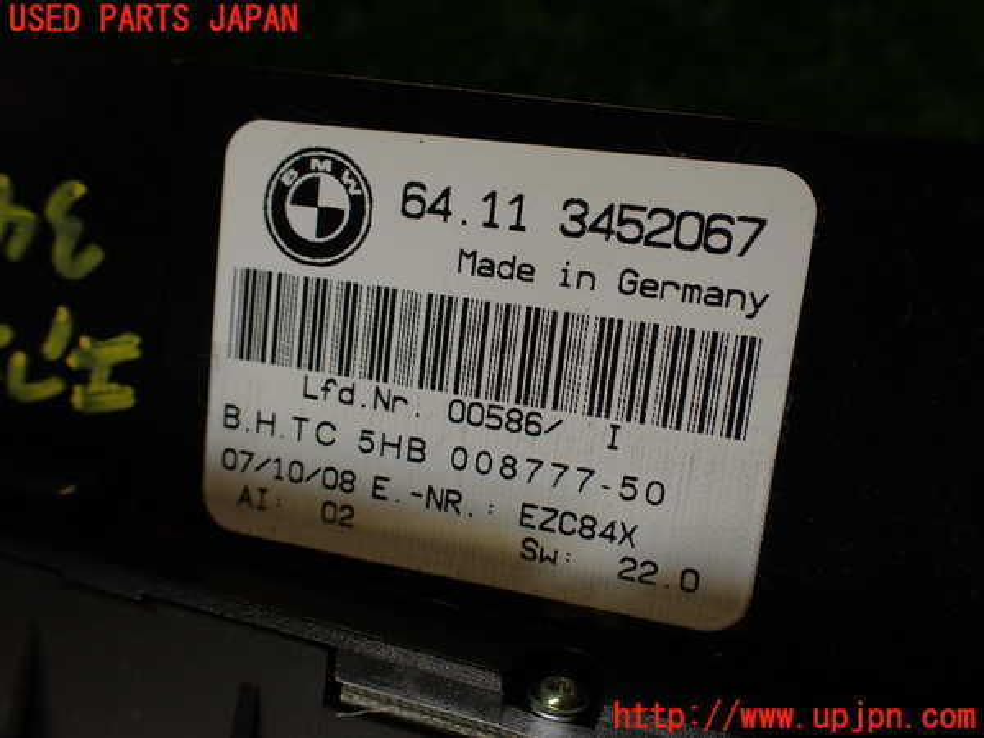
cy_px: 369
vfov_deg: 46.8
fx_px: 853
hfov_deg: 60.0
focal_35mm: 30
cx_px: 492
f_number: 3.2
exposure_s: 1/80
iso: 100
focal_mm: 5.4
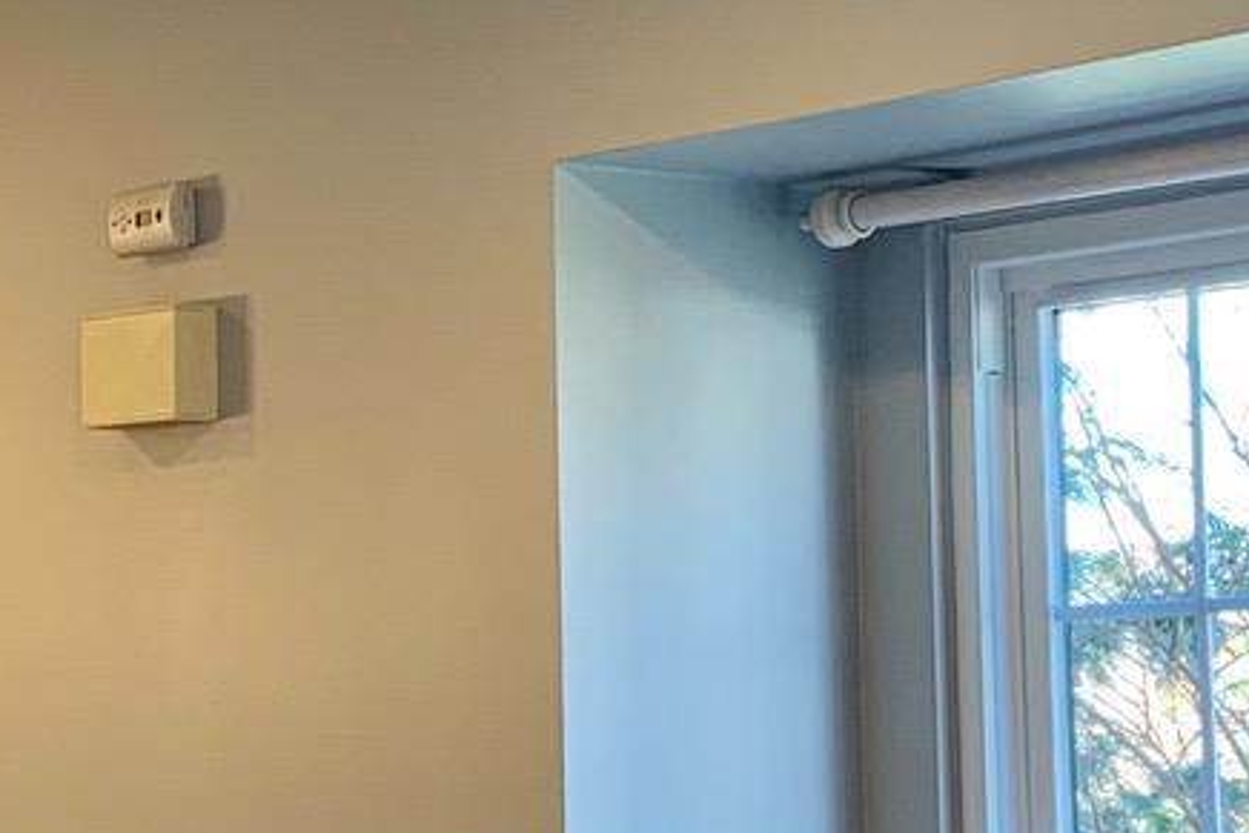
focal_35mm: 127
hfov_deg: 16.1
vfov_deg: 10.8
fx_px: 4407
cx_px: 433
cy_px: 452
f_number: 1.8
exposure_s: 1/60
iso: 64
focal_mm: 4.25
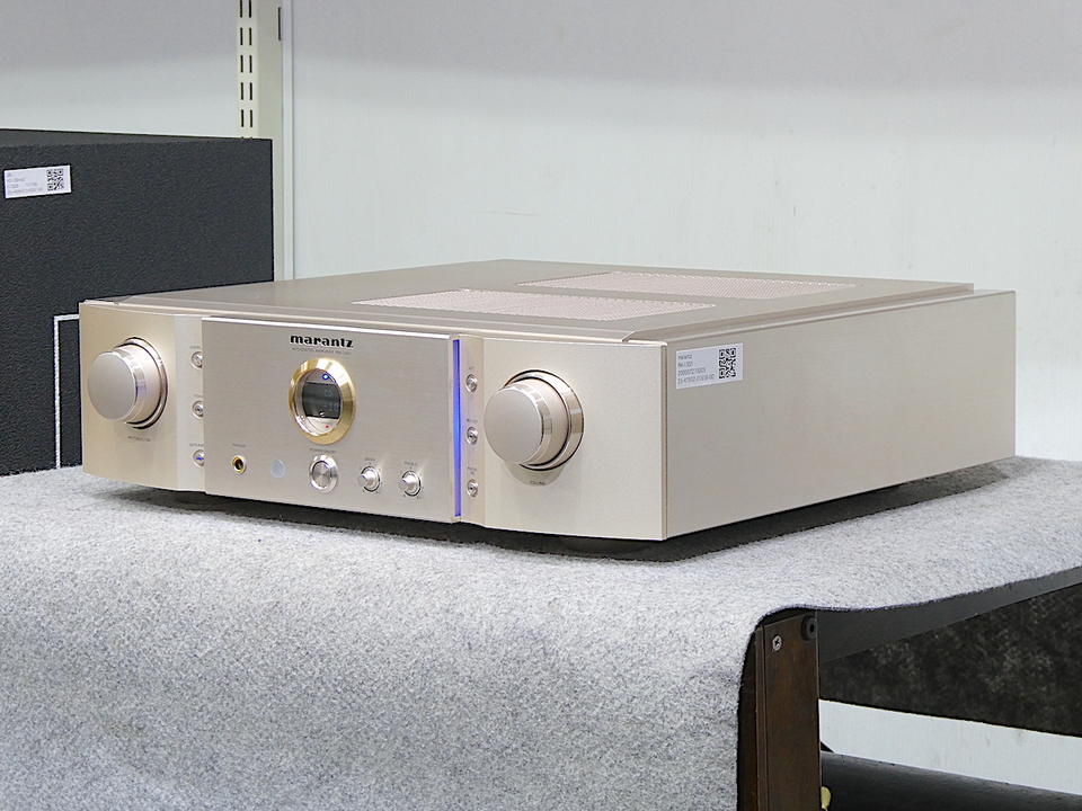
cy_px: 406
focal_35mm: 90
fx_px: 2813
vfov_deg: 16.4
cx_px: 541
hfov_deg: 21.8
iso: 200
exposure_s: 1/8
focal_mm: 16.1
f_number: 4.9
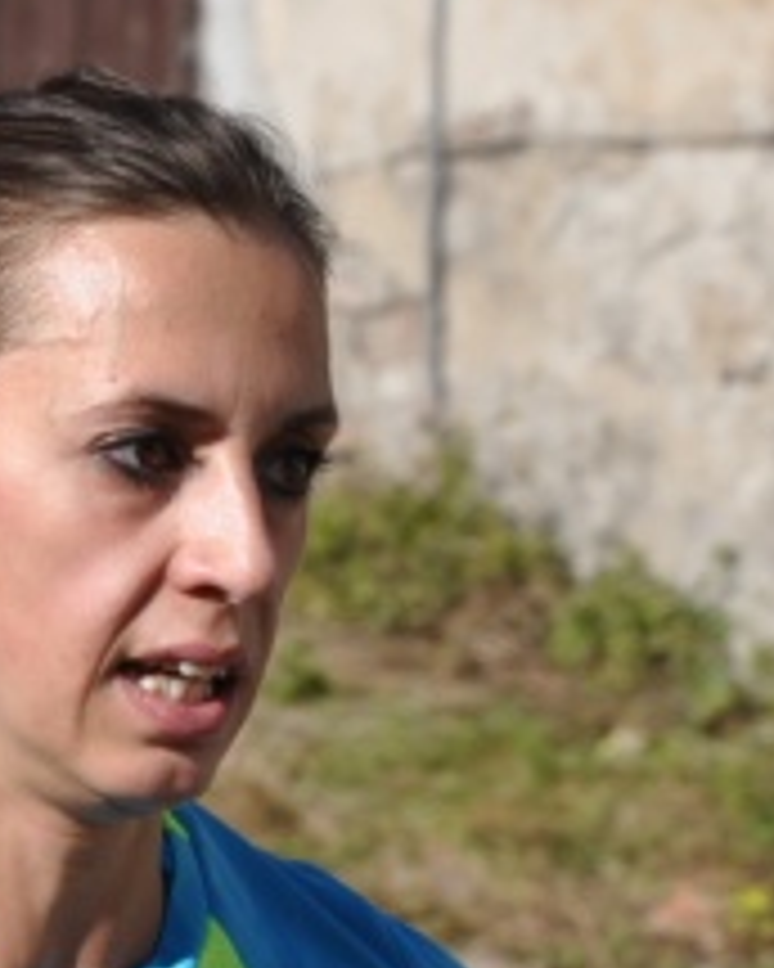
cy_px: 903
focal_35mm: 445
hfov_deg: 3.5
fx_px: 12735
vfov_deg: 4.3
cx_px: -63
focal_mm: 85
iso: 250
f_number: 7.1
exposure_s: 1/800
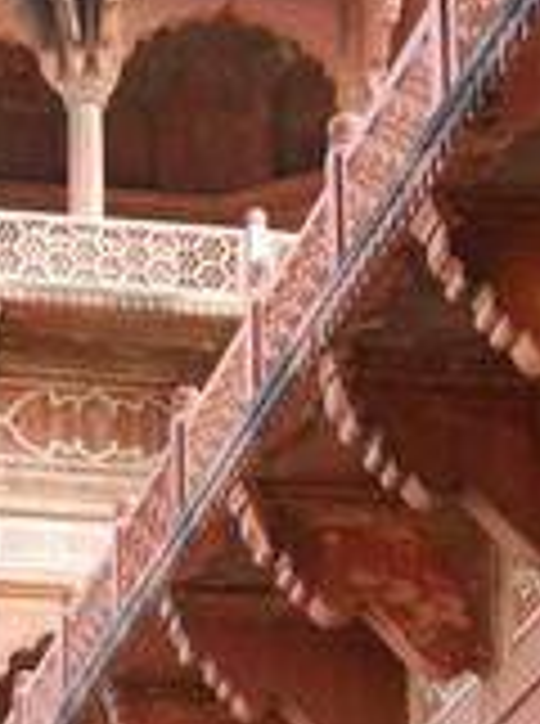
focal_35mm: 195
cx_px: 234
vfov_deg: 10.1
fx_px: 4074
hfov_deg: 7.6
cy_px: 679
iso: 125
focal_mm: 31
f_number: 4.2
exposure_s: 1/30
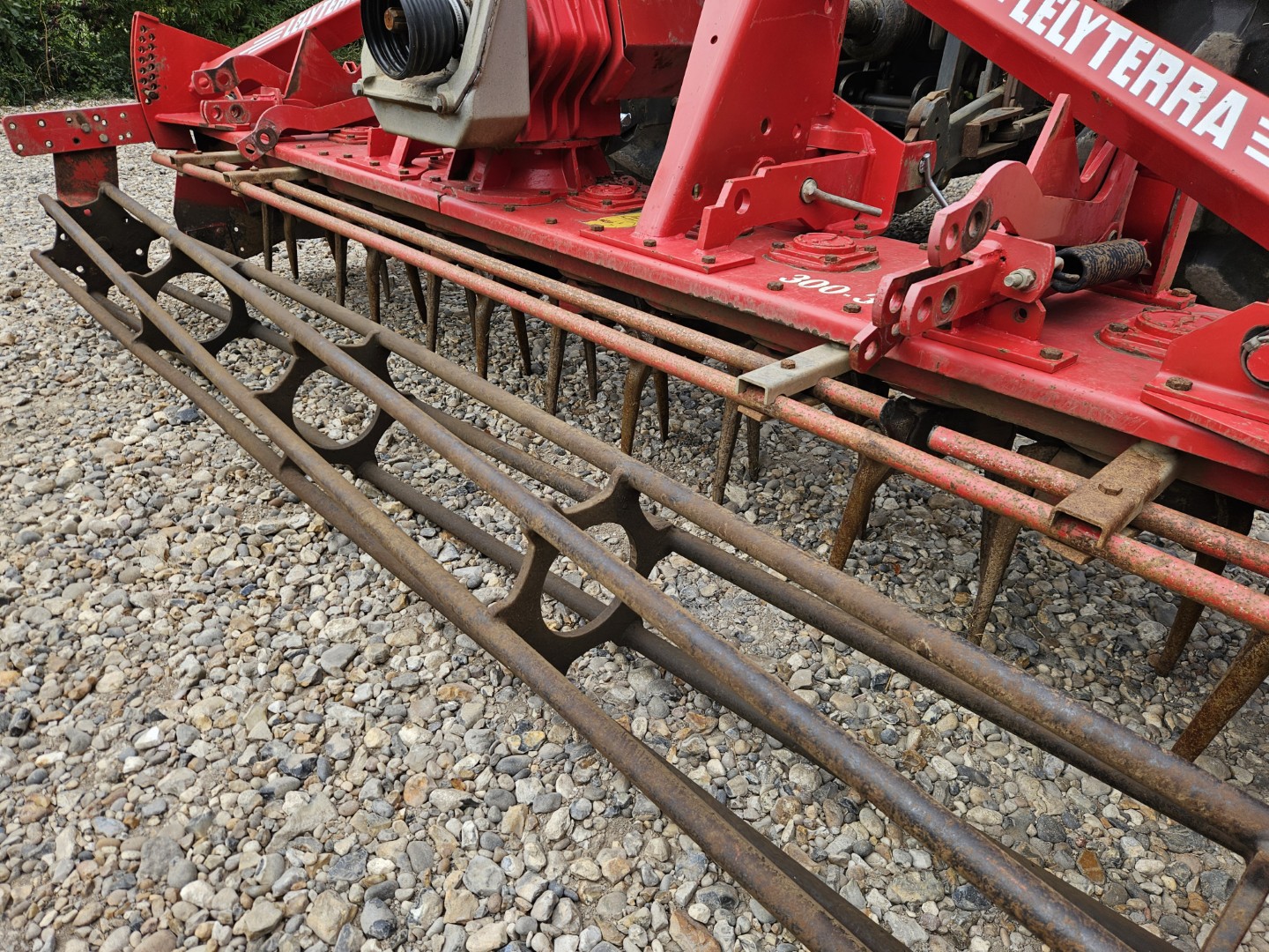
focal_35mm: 23
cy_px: 476
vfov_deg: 58.9
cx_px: 634
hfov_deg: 73.9
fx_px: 843
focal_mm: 5.4
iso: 25
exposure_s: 1/591
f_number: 1.8
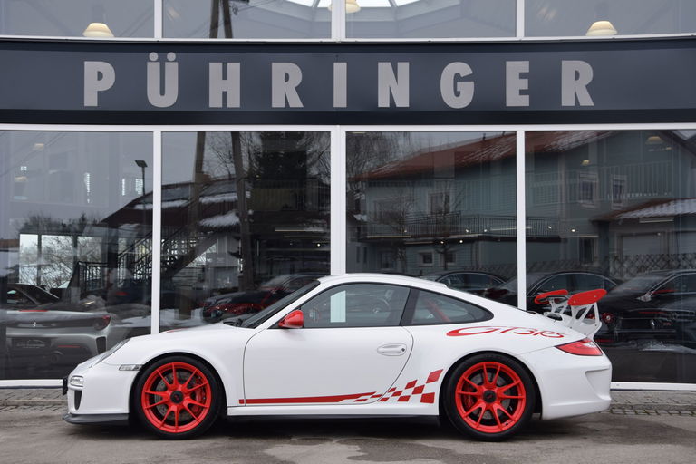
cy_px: 232
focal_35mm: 51
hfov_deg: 38.9
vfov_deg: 26.5
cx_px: 348
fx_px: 986
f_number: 8
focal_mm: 34
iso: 220
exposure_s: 1/250
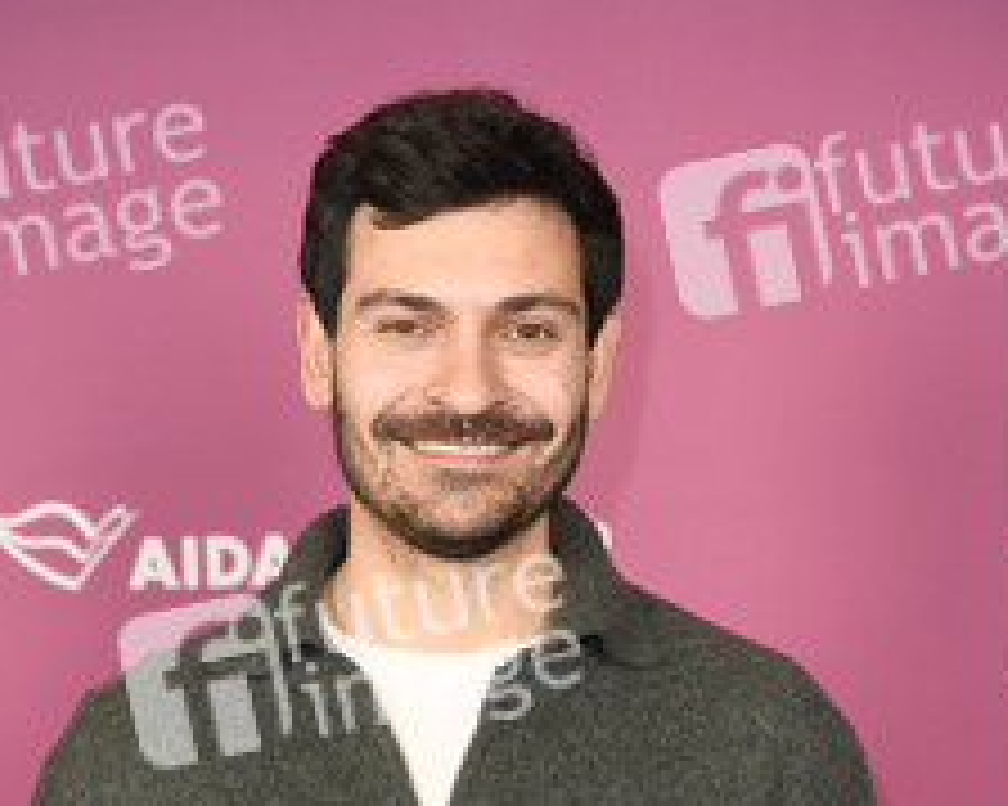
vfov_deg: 17.1
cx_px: 482
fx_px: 2594
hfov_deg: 22.0
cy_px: 887
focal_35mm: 87
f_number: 4
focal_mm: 52
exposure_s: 1/320
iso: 640
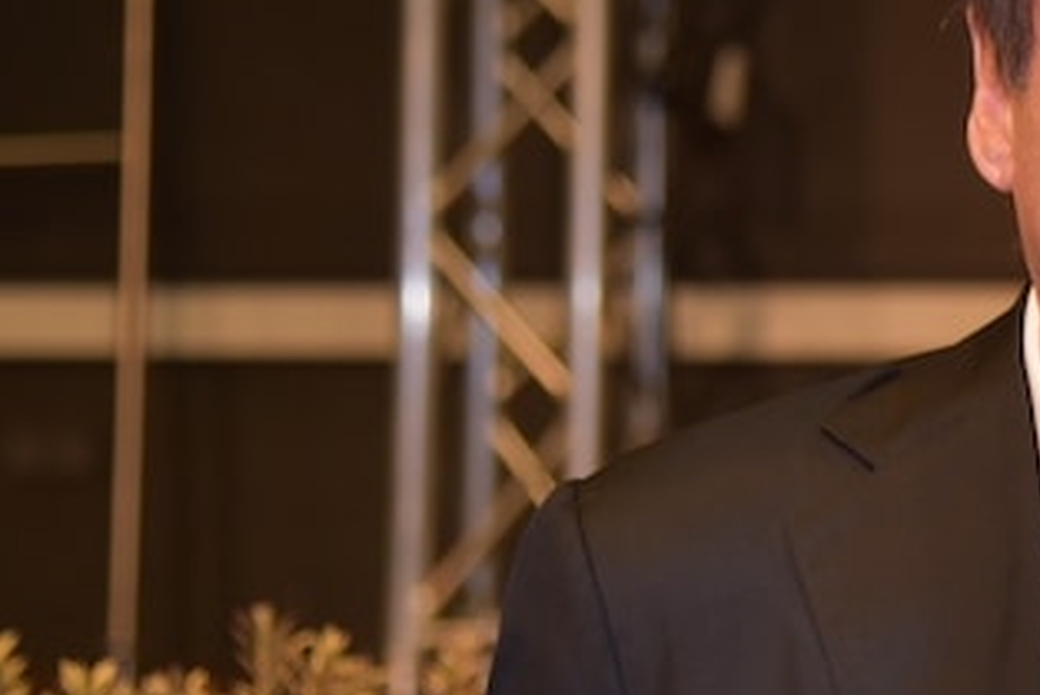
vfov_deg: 7.6
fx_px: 5202
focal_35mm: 180
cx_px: 1432
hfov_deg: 11.1
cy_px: 176
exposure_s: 1/60
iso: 1000
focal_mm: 55
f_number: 4
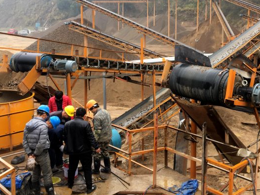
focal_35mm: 44
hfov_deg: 42.5
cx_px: 170
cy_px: 64
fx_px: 330
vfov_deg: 32.6
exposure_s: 1/100
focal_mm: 4.15
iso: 32
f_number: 2.2
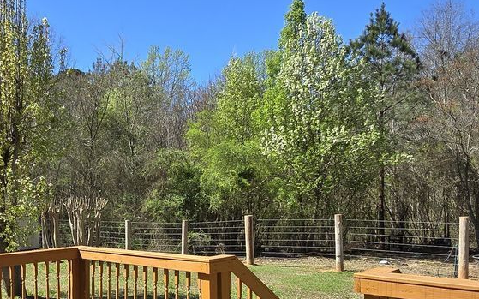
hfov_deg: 50.1
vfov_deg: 33.6
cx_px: 107
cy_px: 229
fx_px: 483
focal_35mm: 37
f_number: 2.2
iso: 64
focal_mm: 2.2
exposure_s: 1/2000
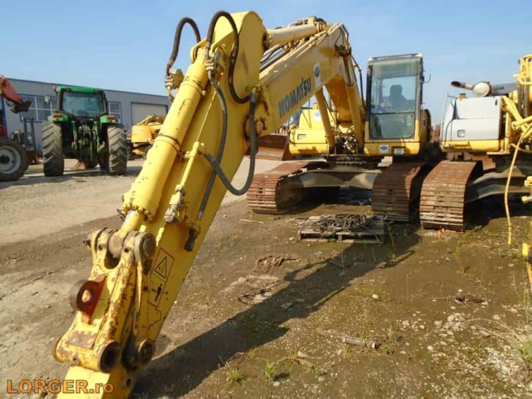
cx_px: 266
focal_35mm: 26
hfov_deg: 67.3
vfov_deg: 53.1
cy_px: 200
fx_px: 400
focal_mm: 4.6
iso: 100
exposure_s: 1/800
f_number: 3.2
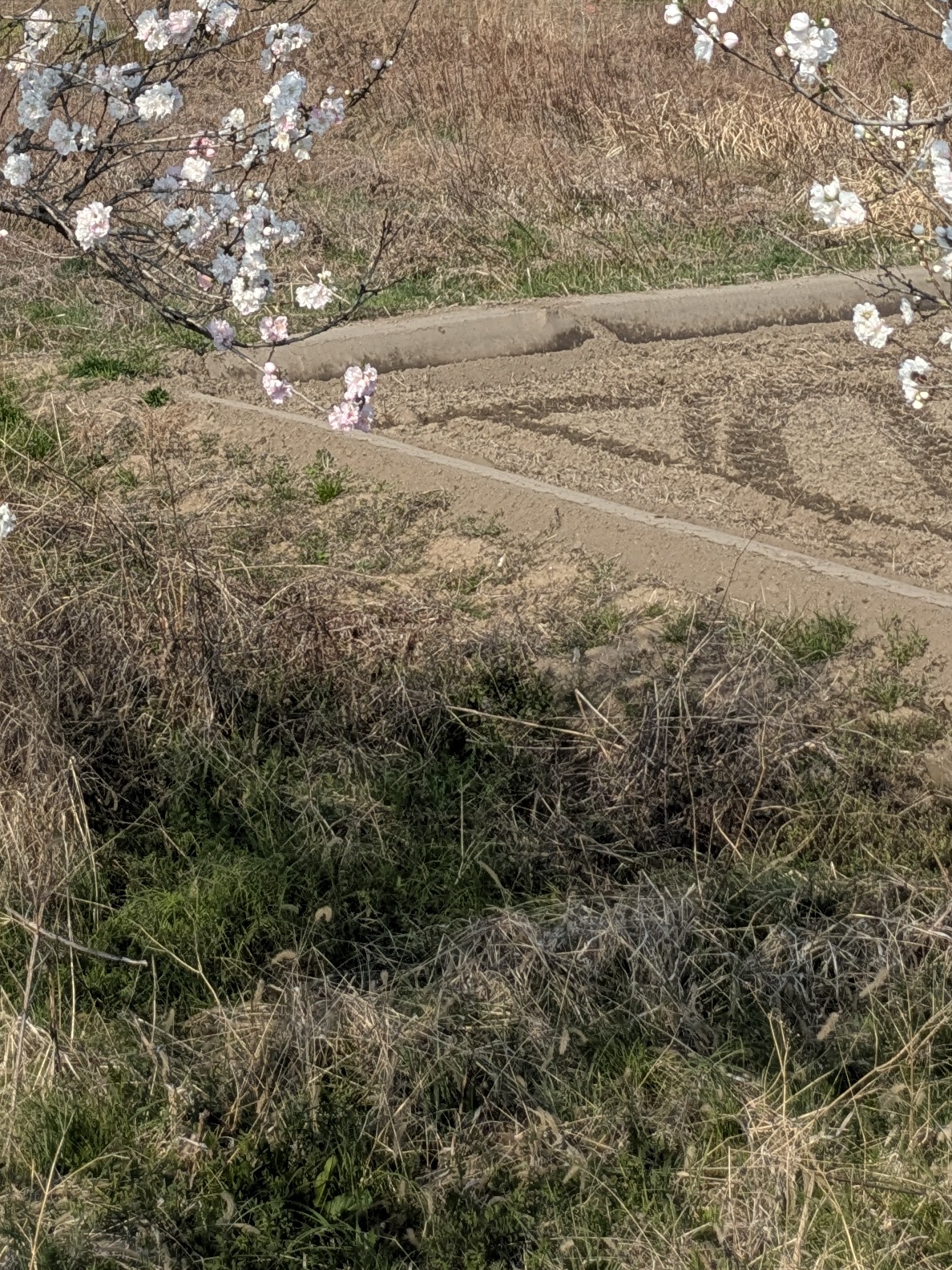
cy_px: -572
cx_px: 364
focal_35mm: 73
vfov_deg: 22.5
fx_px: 2677
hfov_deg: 20.1
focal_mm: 5.43
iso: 46
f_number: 1.89
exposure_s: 1/1821
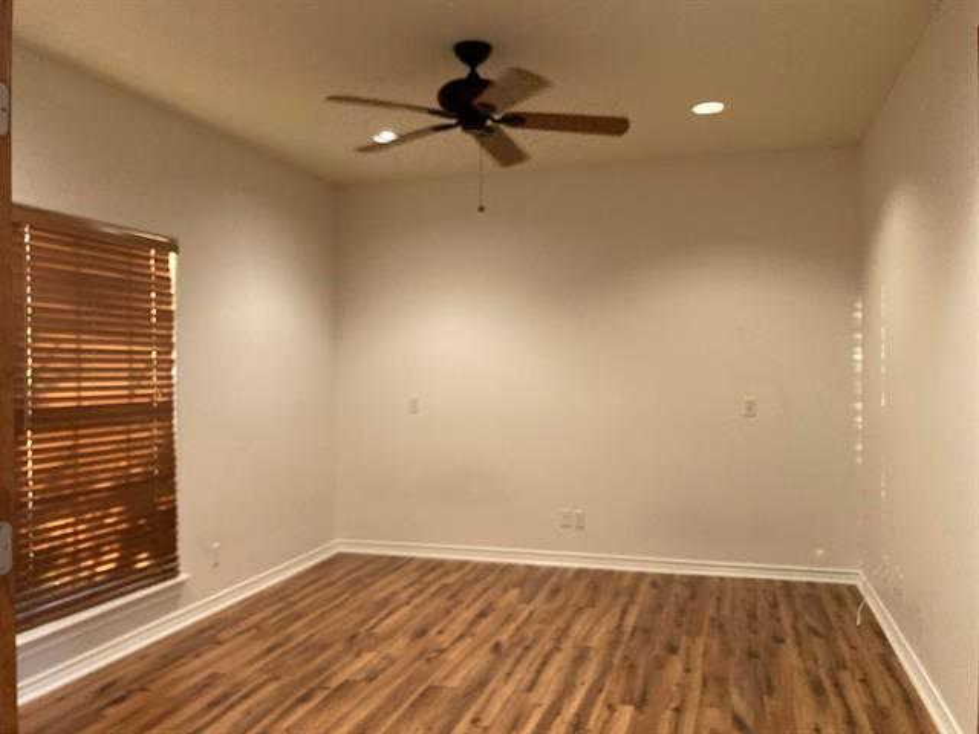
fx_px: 792
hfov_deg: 63.4
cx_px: 490
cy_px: 367
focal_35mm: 28
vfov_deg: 49.7
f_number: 1.8
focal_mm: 3.99
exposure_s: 1/40
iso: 250
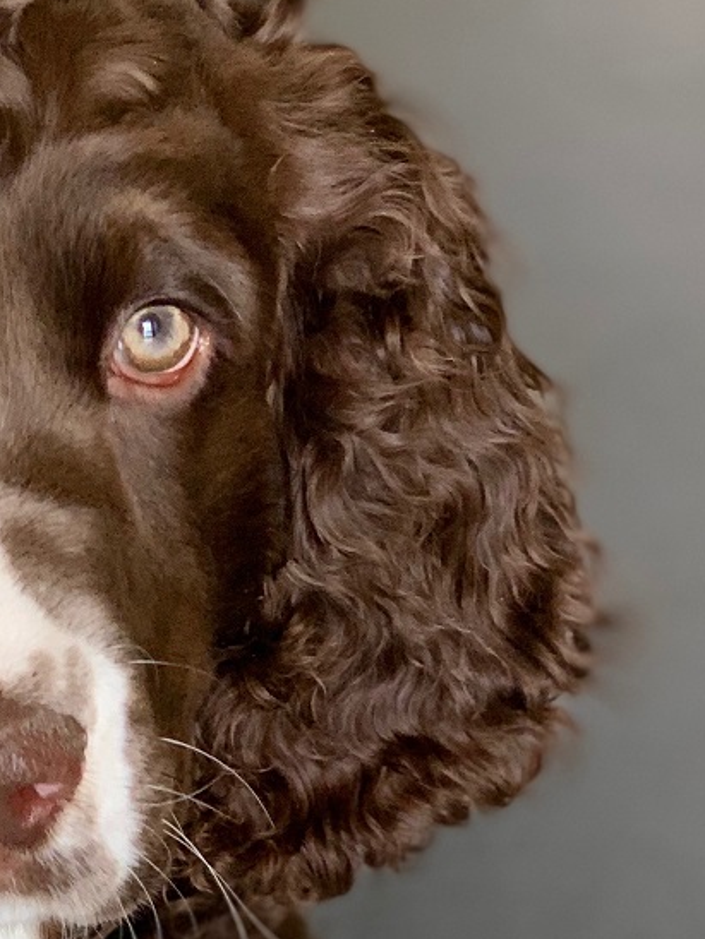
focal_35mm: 153
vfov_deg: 12.9
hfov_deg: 9.6
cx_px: -101
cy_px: 657
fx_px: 4155
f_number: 2.4
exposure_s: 1/61
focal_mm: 6
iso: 100
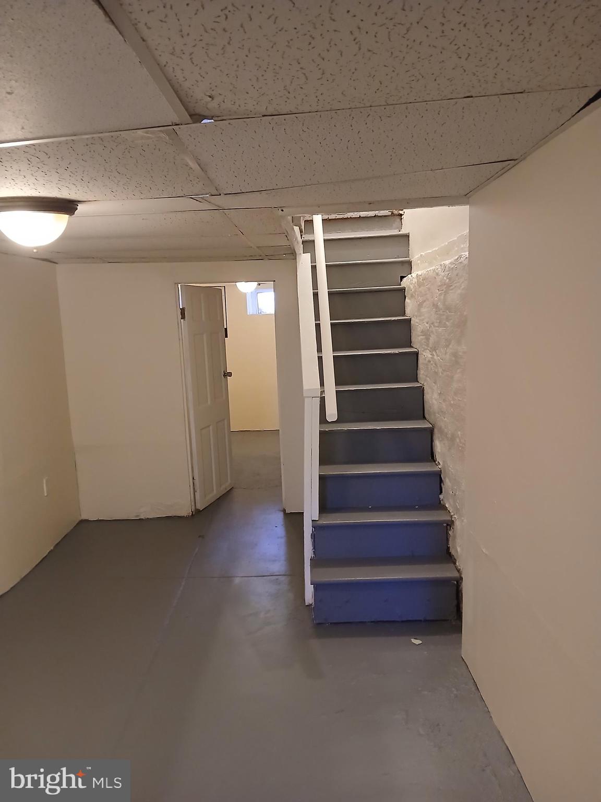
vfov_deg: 67.3
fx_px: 602
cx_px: 300
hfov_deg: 53.1
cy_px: 401
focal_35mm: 26
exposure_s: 1/24
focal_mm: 3.98
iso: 500
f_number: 1.8
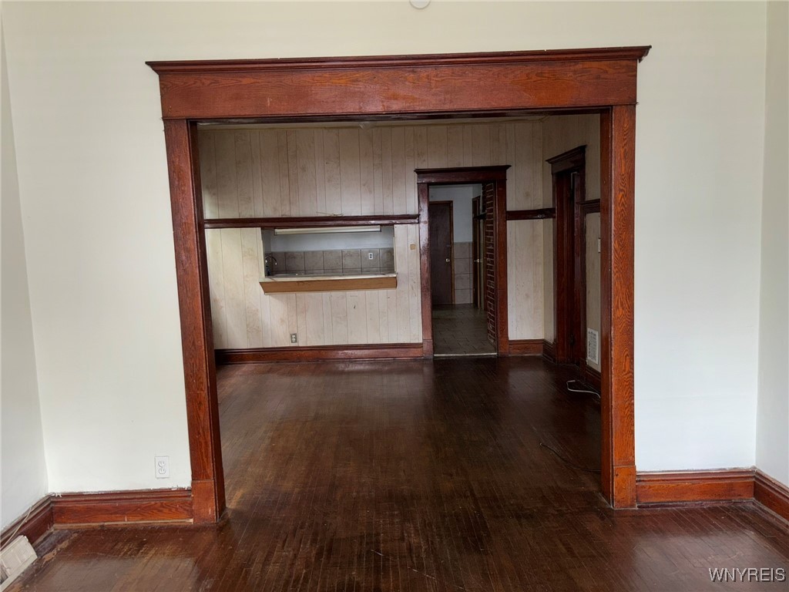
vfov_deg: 53.1
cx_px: 394
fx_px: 593
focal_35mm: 26
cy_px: 296
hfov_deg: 67.3
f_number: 1.6
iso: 40
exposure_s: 1/29
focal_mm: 5.96
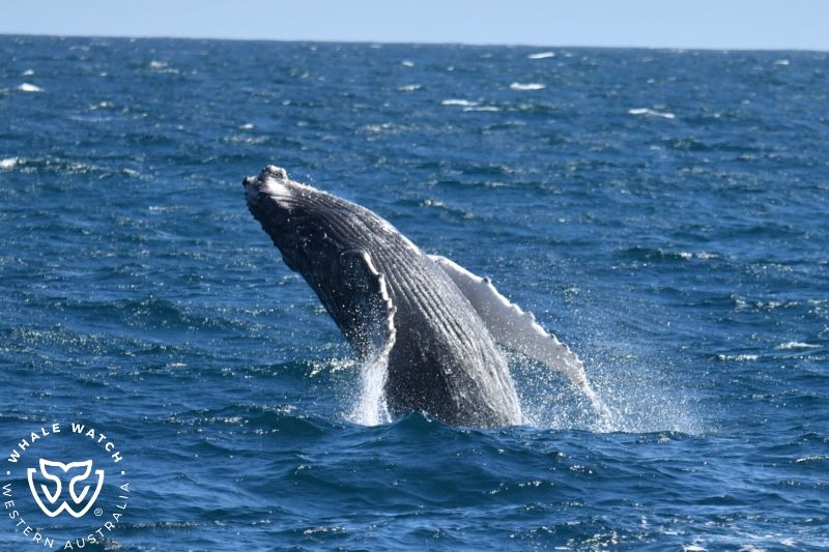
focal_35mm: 270
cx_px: 414
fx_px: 6216
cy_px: 276
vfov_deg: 5.1
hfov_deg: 7.6
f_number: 5.6
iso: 1250
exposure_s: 1/8000
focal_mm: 270
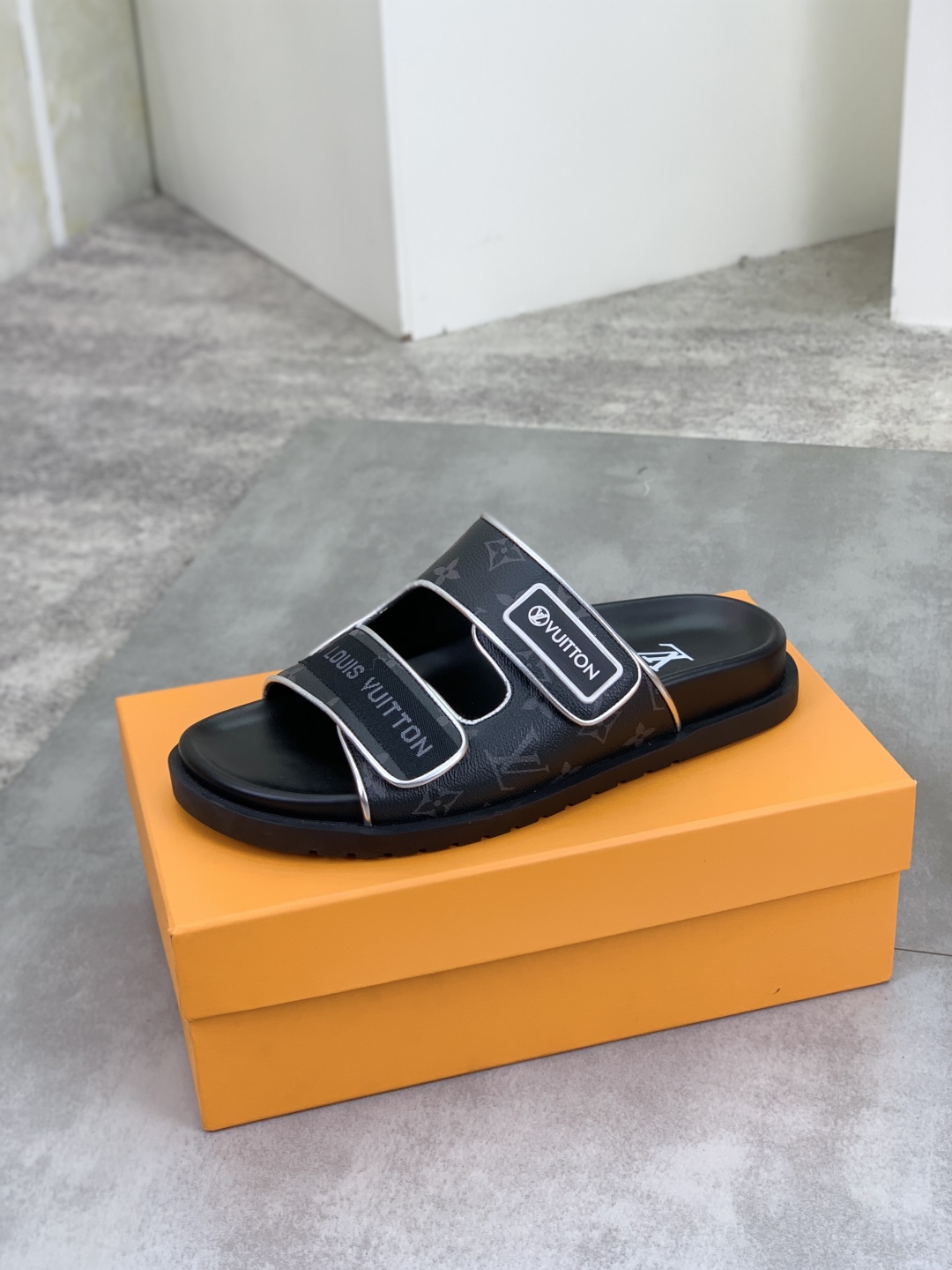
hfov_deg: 28.0
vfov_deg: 36.8
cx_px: 476
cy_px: 635
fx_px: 1907
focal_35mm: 52
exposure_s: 1/100
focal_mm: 6
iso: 32
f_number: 2.4
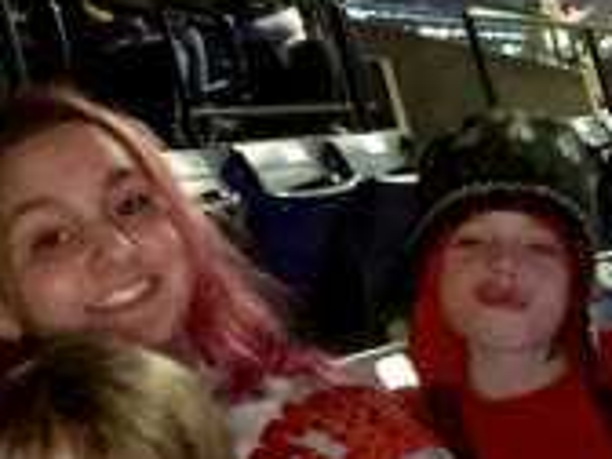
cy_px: 126
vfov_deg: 19.3
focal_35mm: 76
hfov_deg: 25.5
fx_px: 1344
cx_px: 193
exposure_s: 1/16
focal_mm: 2.87
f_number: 2.2
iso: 1600
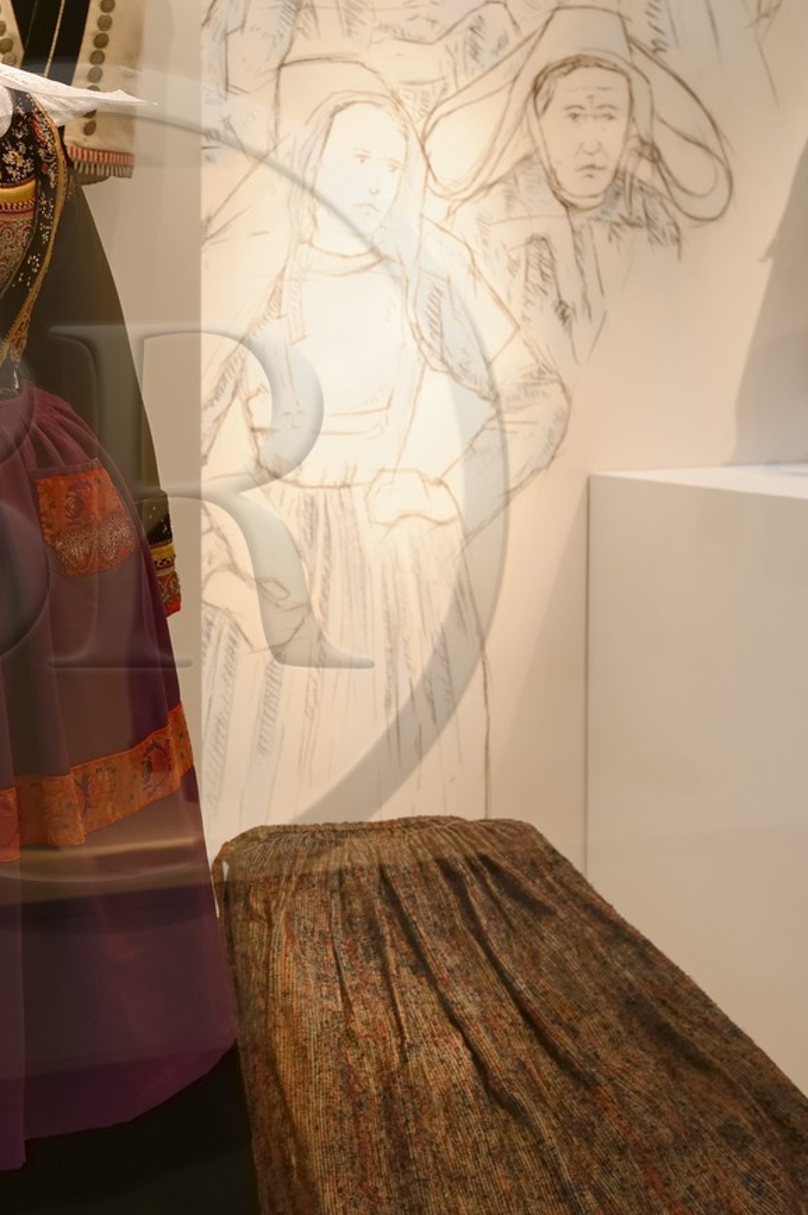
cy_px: 498
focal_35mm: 81
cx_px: 71
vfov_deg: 25.0
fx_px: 2731
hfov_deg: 16.6
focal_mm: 44
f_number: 4.5
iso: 800
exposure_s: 1/30
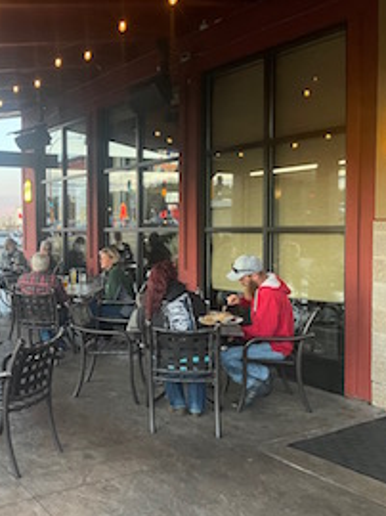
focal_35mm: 37
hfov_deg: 36.1
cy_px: 260
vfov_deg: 50.2
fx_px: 551
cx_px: 32
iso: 320
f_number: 1.6
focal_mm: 4.2
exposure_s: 1/60
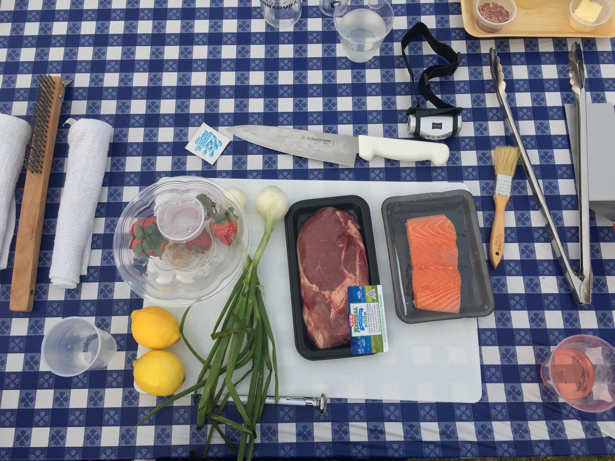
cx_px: 308
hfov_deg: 61.7
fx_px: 515
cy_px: 230
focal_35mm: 29
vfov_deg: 48.2
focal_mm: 4.15
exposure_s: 1/120
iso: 32
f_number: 2.2
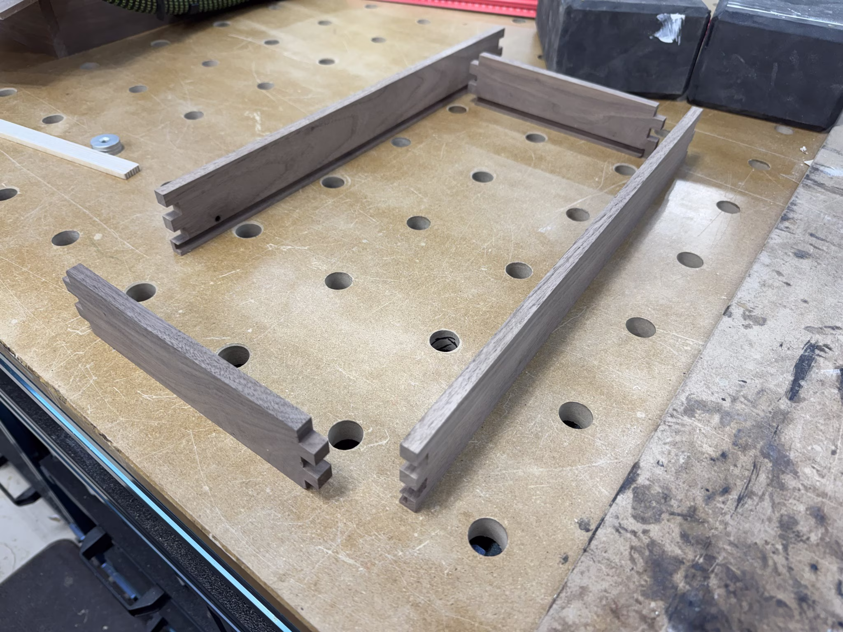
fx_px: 584
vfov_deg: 56.8
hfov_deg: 71.6
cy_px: 316
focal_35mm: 24
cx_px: 422
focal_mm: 6.76
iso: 64
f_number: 1.78
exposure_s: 1/221
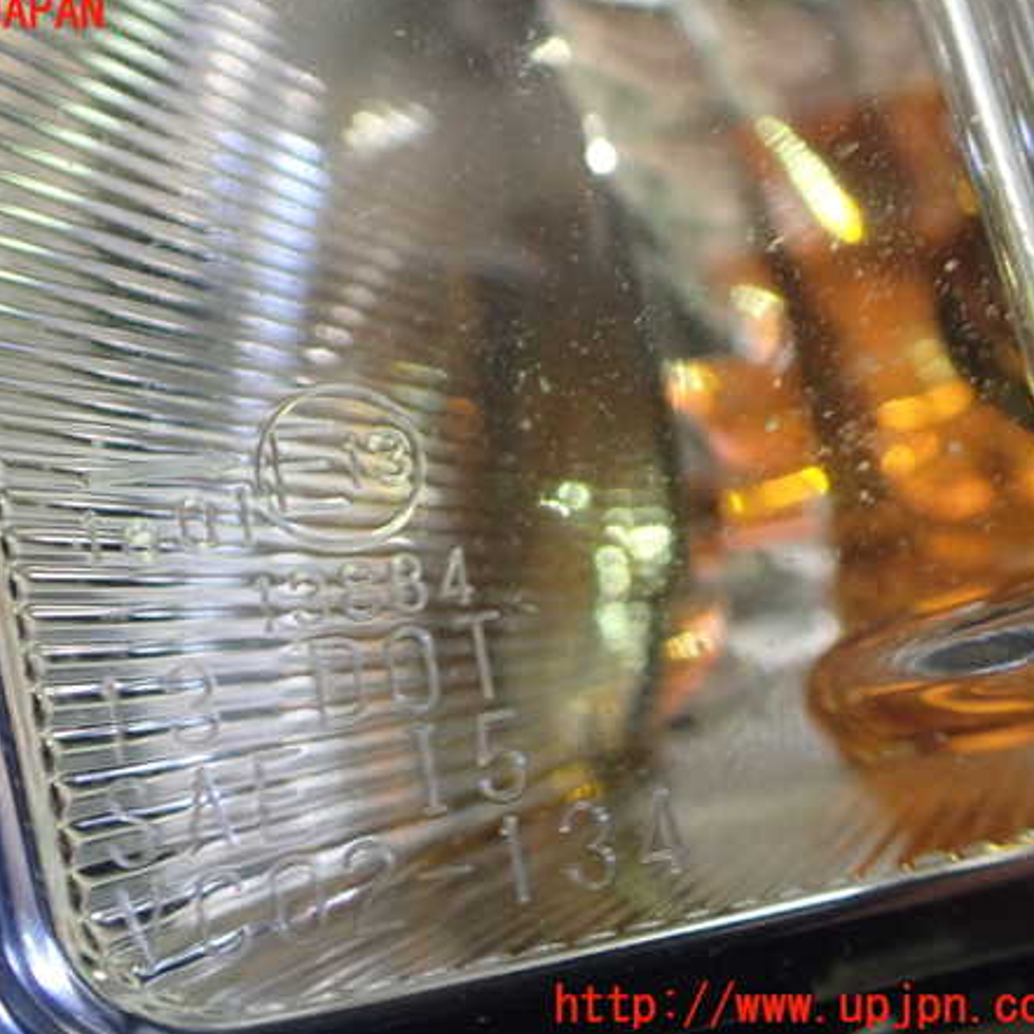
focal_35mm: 36
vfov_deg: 46.0
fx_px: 1217
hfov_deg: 45.6
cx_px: 381
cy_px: 510
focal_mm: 5.4
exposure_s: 1/50
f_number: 2.3
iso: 800
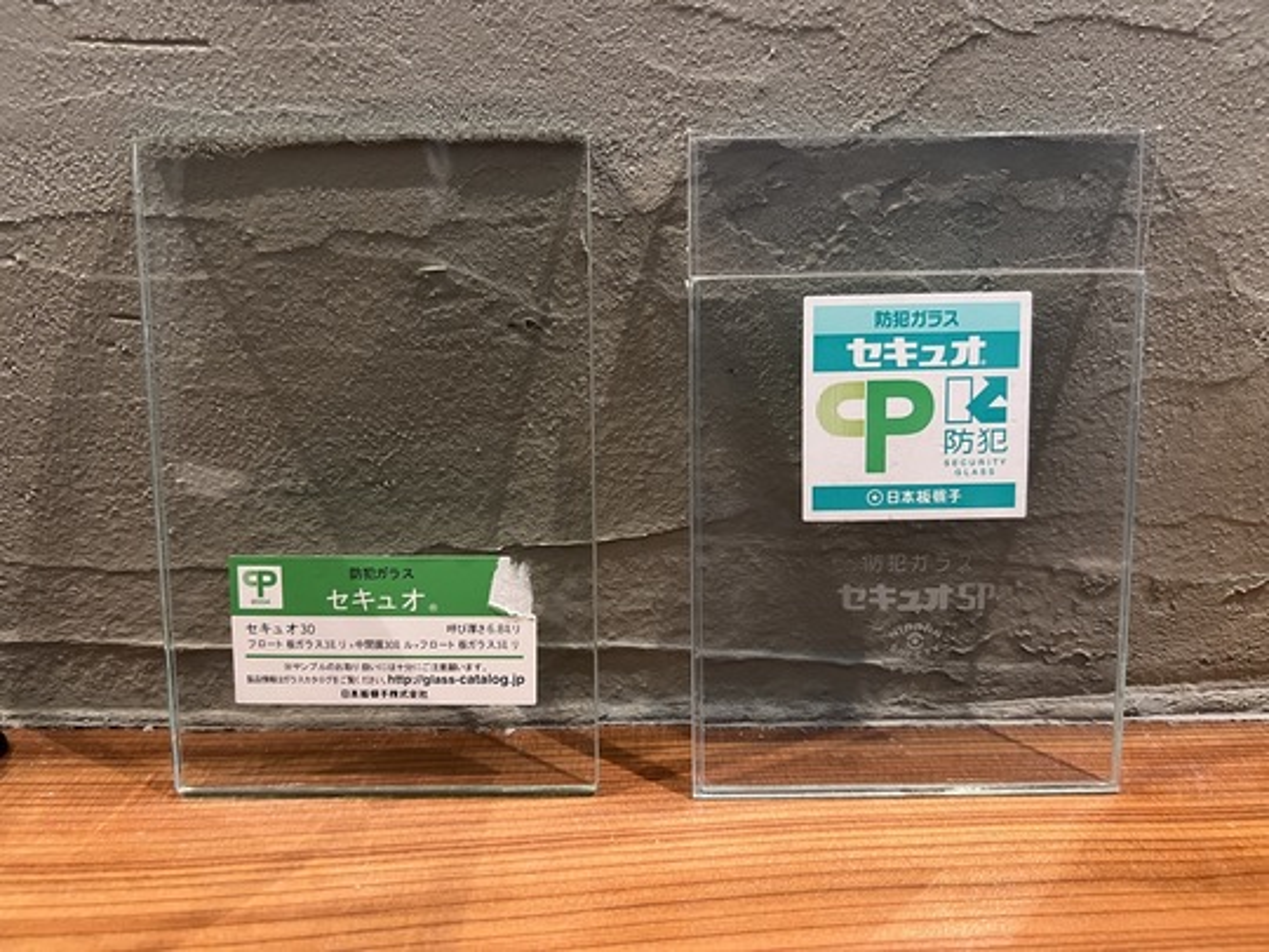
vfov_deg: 53.1
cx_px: 634
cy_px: 476
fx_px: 953
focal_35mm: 26
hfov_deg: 67.3
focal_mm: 5.7
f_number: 1.5
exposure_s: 1/40
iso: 500
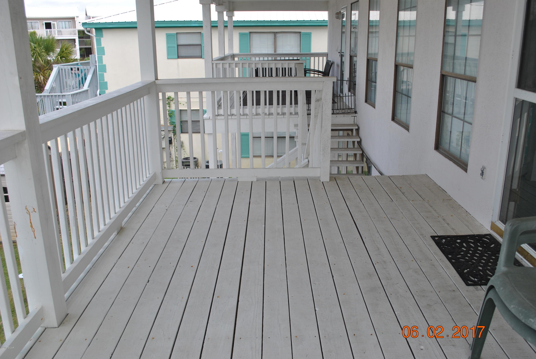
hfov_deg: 57.2
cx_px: 268
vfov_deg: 40.1
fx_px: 492
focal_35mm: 33
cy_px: 180
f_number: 7.1
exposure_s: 1/200
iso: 100
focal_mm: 22
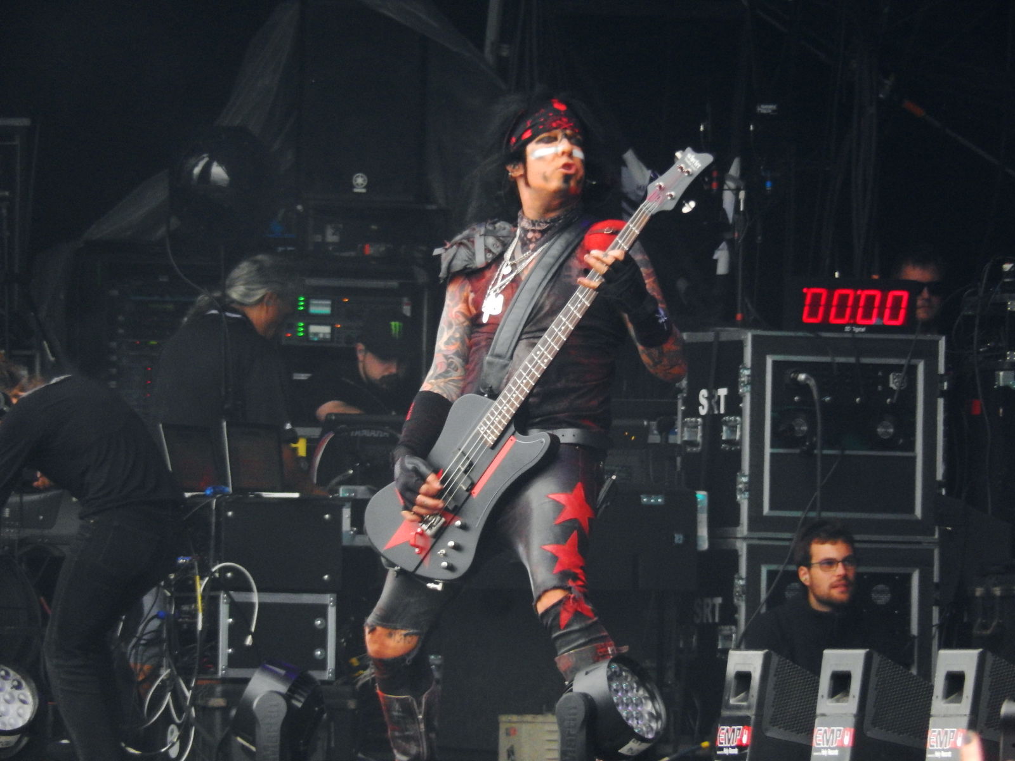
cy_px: 380
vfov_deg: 2.7
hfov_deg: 3.6
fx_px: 16127
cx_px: 508
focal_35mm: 550
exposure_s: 1/125
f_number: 6.3
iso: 640
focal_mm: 99
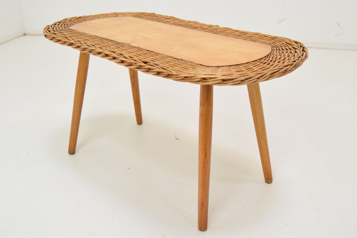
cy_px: 119
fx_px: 417
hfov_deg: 46.4
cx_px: 178
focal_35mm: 42
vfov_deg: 31.9
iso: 1600
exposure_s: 1/250
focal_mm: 28
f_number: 8
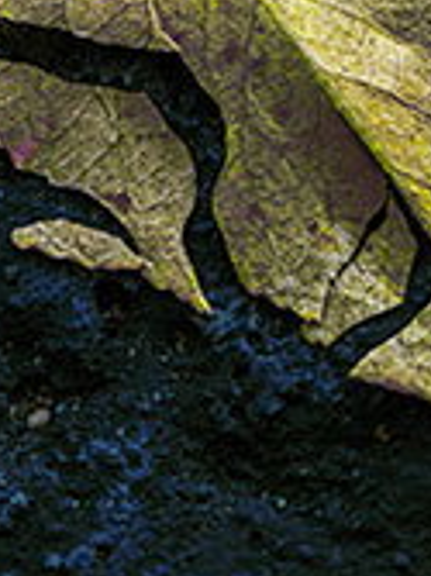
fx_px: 10057
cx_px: 100
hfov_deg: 2.5
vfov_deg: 3.3
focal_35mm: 605
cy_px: 29
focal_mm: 210
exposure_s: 1/640
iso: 400
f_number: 6.7
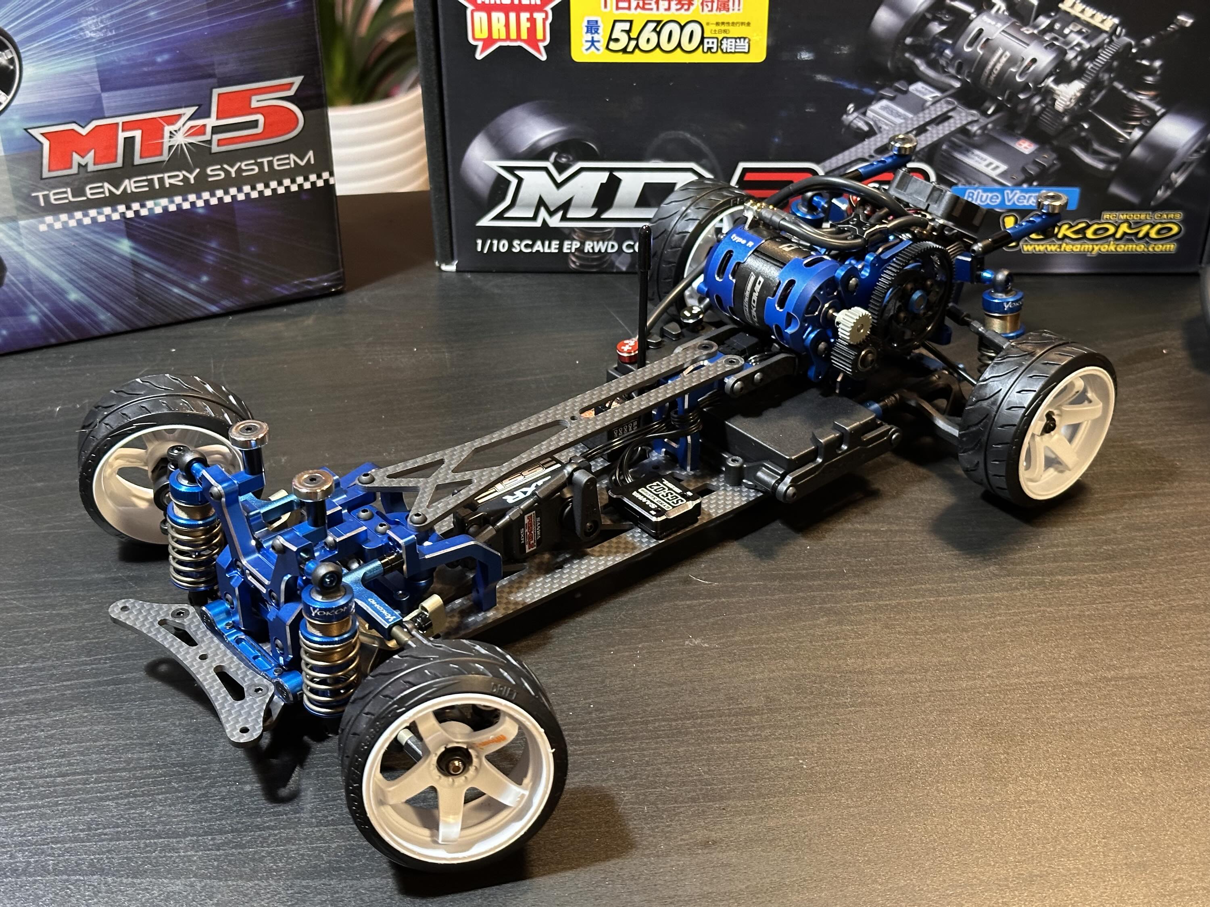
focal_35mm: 48
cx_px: 605
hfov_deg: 39.7
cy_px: 454
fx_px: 1678
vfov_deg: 30.3
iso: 400
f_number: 1.78
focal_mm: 6.86
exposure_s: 1/33
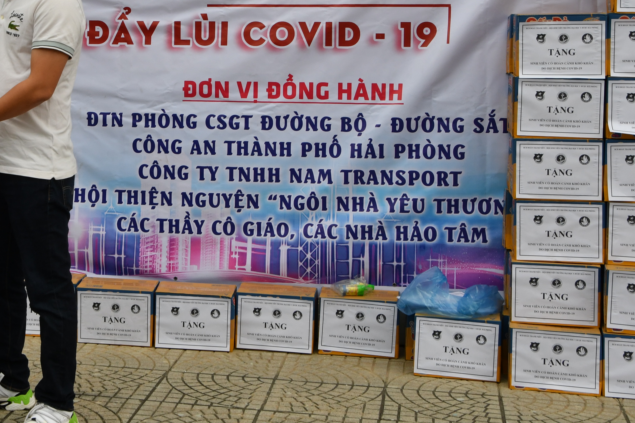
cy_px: 83
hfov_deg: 23.7
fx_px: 1499
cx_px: 154
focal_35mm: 85
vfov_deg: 16.0
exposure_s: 1/200
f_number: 11
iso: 320
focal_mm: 30
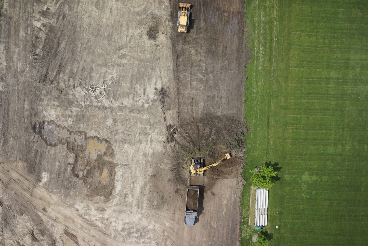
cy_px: 123
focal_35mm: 35
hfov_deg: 54.4
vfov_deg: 37.9
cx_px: 184
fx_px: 358
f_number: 5.6
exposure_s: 1/640
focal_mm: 35
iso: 100
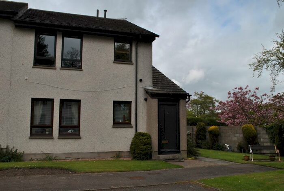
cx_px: 142
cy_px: 96
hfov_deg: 57.1
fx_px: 261
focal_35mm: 33
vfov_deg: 40.2
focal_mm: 22
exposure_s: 1/500
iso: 400
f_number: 10
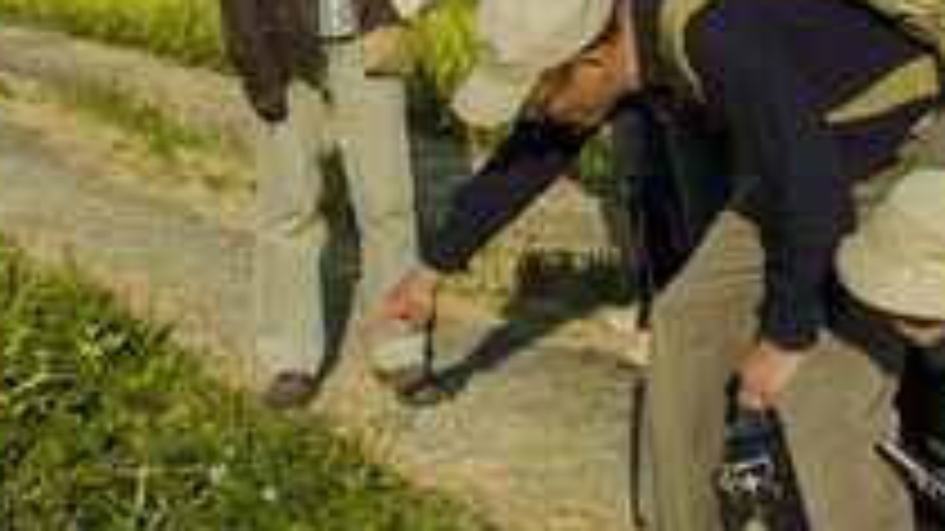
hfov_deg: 21.5
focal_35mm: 99
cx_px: 292
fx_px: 2480
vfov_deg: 12.0
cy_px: -97
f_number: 5.6
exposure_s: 1/3200
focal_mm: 18
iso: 200
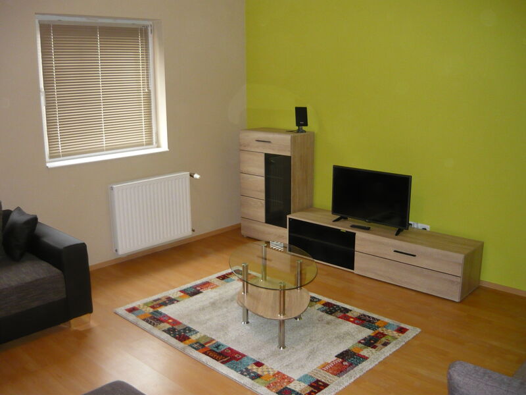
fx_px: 501
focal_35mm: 33
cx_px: 263
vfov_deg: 42.9
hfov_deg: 55.4
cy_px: 198
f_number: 2.8
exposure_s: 1/30
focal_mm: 5.5
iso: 320
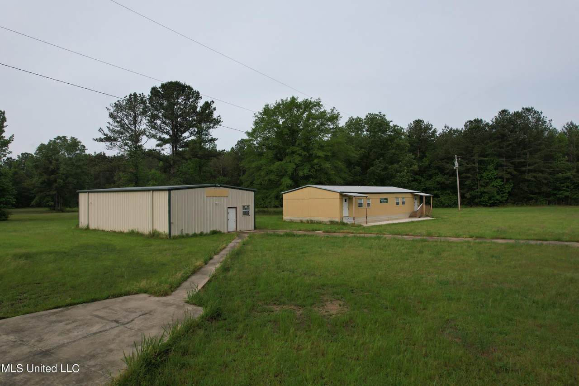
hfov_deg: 78.6
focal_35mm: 22
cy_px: 193
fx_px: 354
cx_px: 290
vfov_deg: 57.2
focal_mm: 8.38
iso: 100
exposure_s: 1/2000
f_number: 2.8
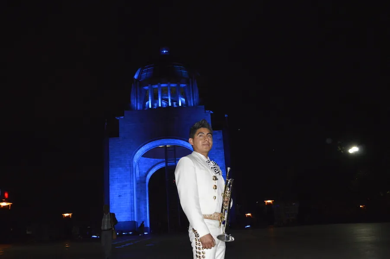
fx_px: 390
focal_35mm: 36
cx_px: 195
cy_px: 130
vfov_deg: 36.8
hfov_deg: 53.2
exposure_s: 1/60
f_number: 4
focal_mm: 24
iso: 3200
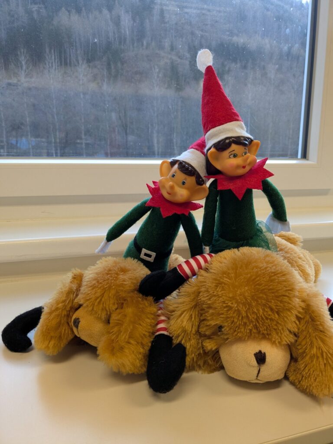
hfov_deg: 51.4
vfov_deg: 65.3
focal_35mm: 27
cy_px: 222
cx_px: 166
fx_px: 346
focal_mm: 4.38
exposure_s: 1/99.9
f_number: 1.73
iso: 59
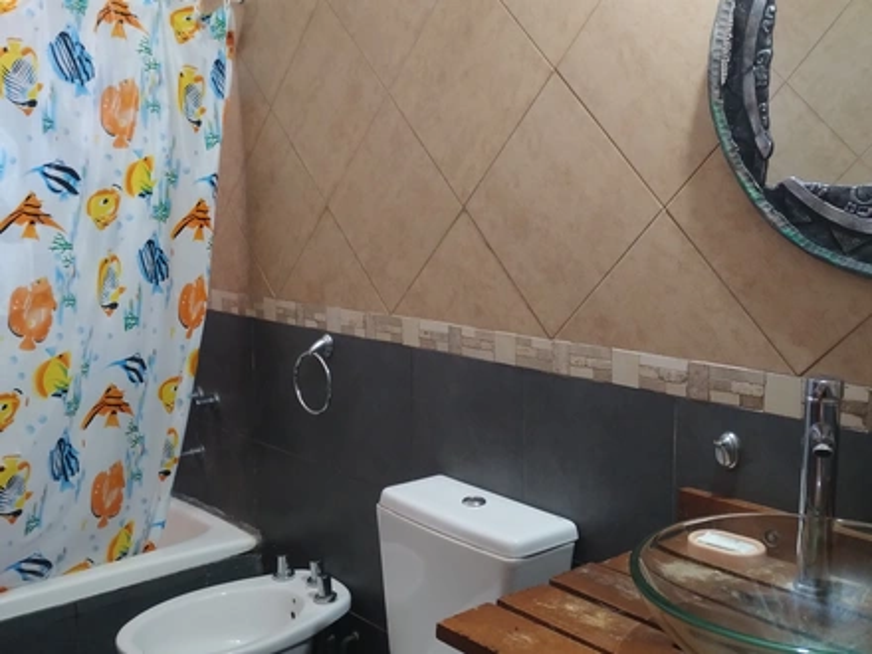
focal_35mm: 28
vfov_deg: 49.7
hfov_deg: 63.4
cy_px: 327
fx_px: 705
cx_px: 436
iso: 1269
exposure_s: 1/25
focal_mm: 4.27
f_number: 1.8
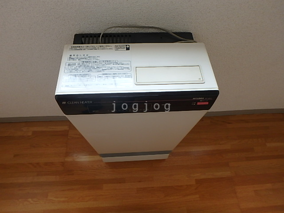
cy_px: 106
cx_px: 142
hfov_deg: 79.0
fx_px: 172
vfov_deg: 63.4
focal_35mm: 21
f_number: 3.5
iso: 160
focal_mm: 3.7
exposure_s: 1/60
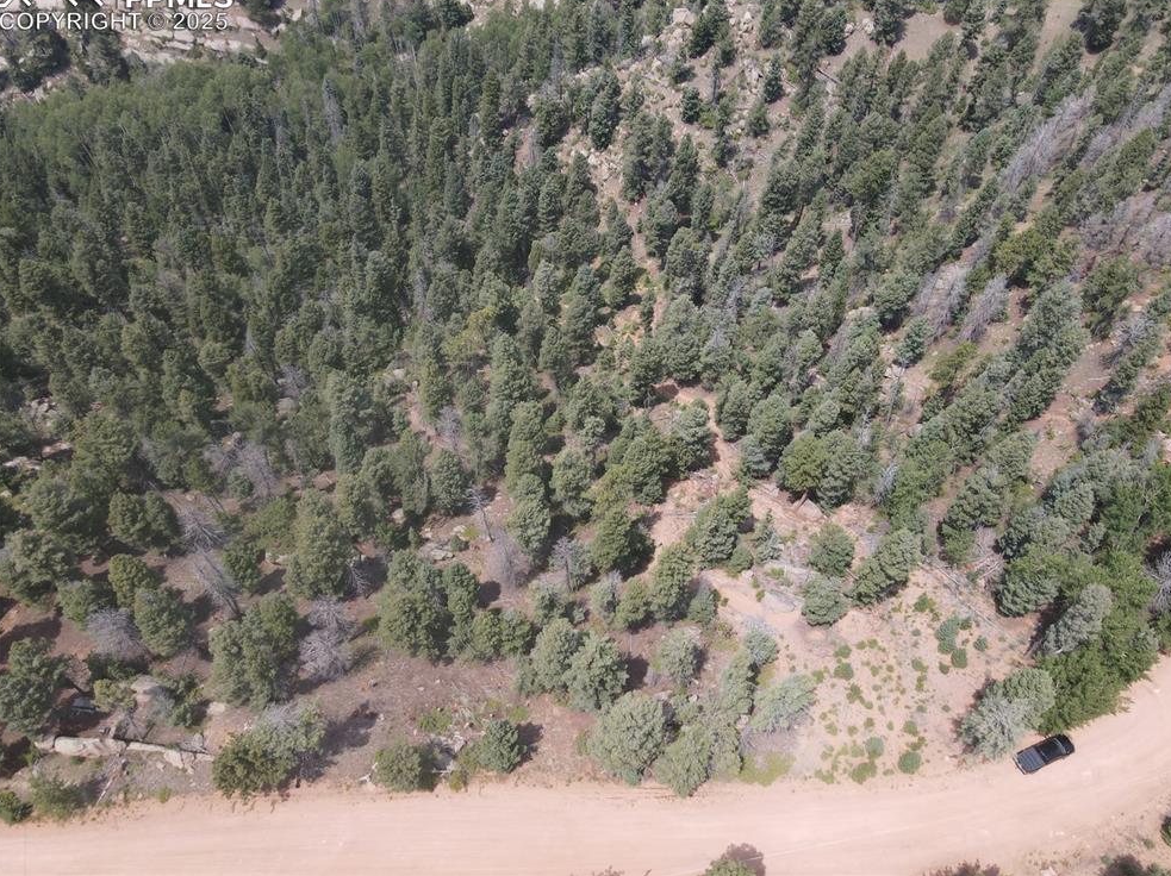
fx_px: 845
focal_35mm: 25
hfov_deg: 69.4
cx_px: 604
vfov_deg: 54.8
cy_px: 421
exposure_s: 1/15
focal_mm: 4.5
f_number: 2.8
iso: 100
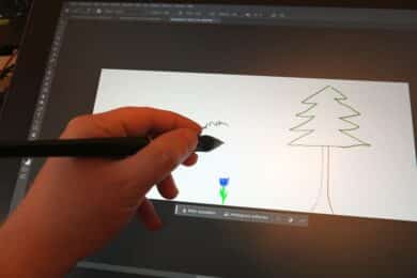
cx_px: 208
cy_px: 139
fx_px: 278
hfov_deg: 73.7
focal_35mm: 24
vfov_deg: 53.1
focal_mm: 24
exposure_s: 1/30
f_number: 10
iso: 500
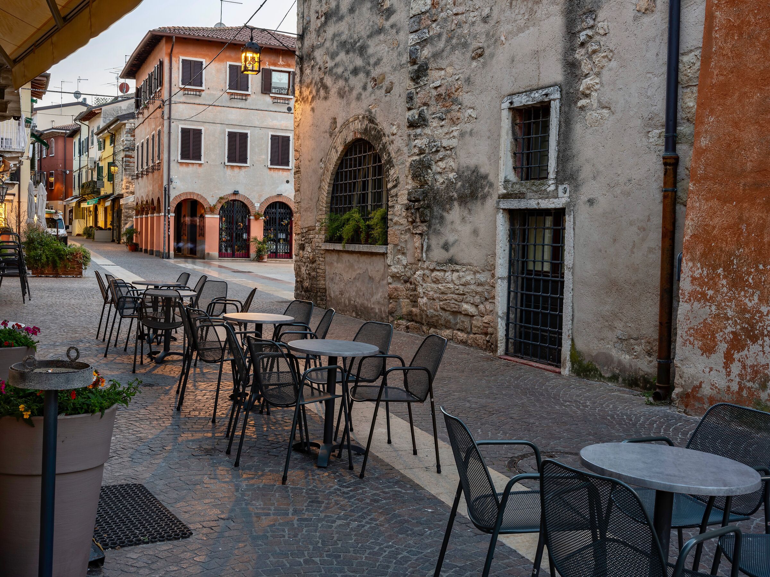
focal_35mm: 40
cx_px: 385
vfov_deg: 36.0
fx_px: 890
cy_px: 288
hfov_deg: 46.8
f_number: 16
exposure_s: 3.2
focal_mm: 50
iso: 100
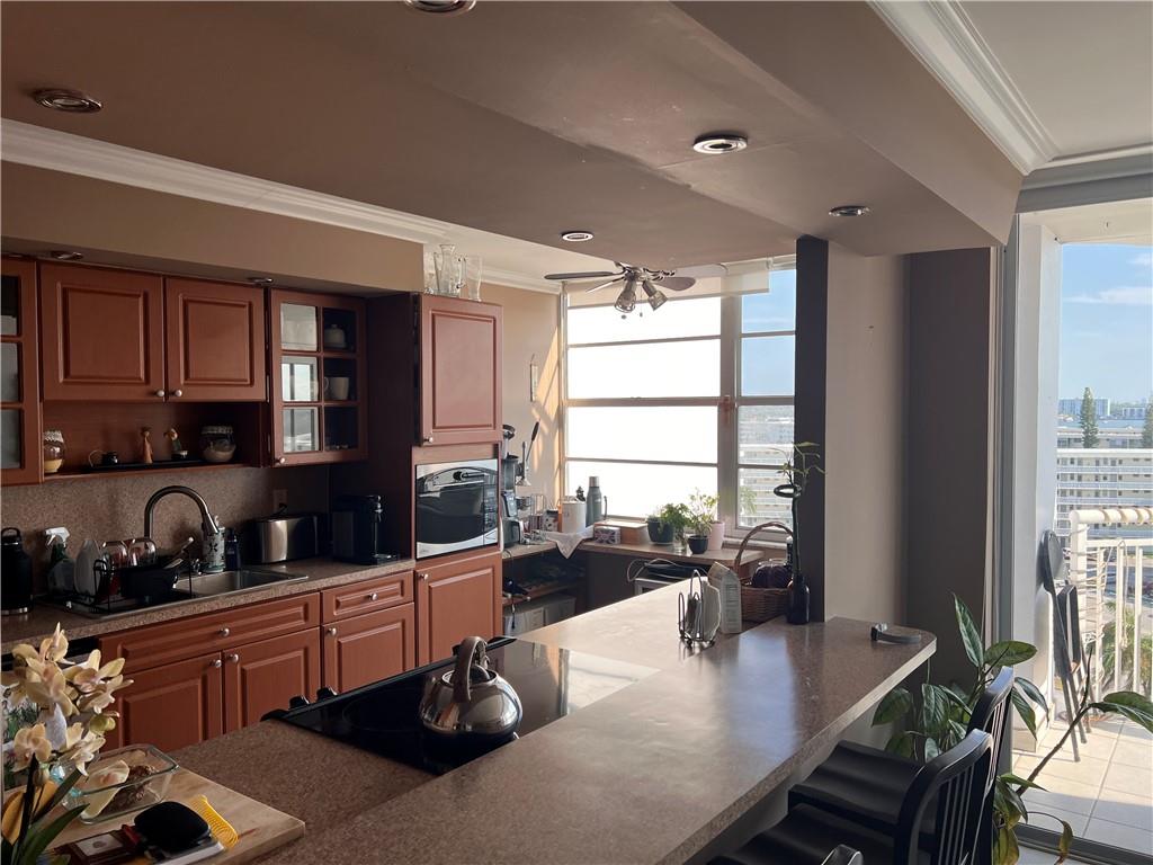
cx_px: 576
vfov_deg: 53.1
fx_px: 866
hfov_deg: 67.3
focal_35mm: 26
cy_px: 432
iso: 50
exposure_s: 1/797
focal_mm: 5.7
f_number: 1.5
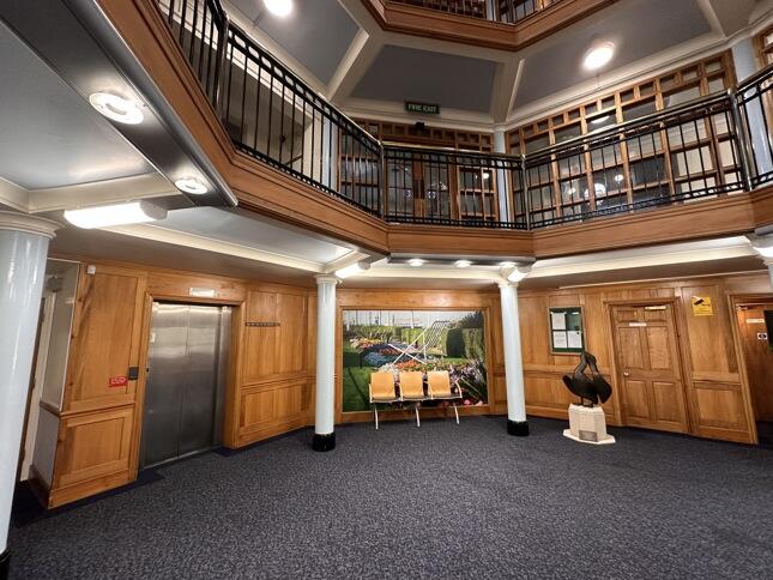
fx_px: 313
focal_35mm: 14
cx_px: 386
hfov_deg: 102.1
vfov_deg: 85.7
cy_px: 290
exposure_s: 1/50
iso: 250
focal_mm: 2.22
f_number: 2.2
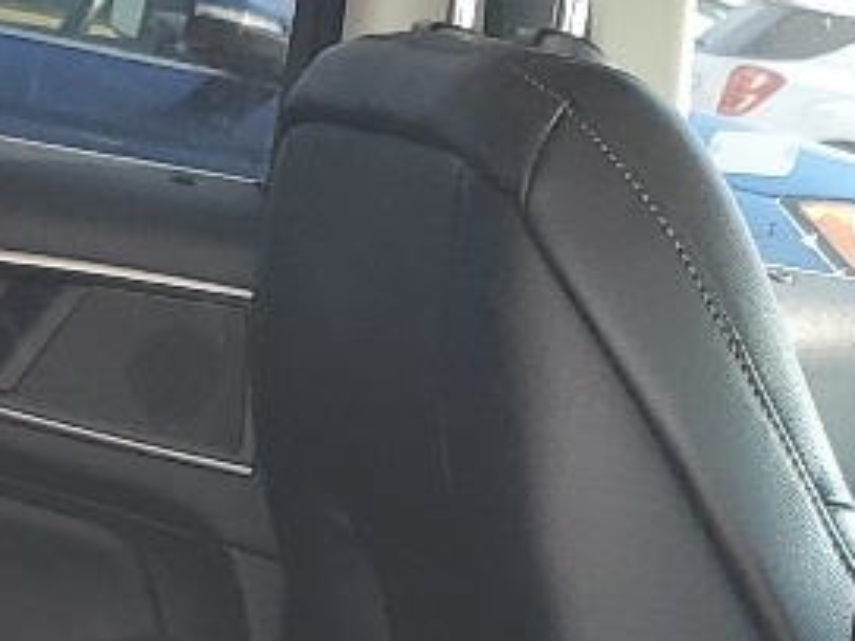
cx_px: -179
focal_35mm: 153
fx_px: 3779
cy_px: 971
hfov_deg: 12.6
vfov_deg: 9.4
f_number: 1.5
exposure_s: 1/135
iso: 50
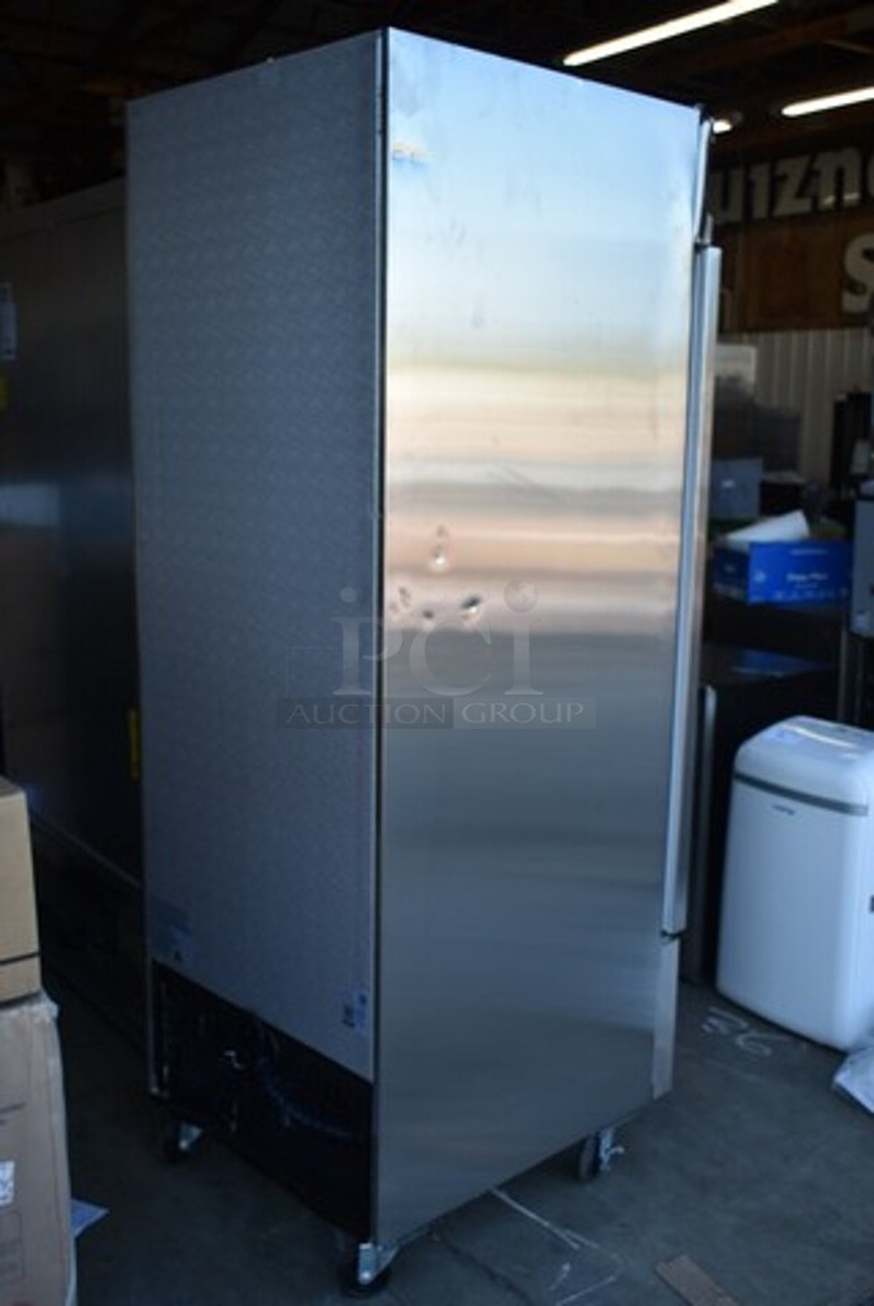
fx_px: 1308
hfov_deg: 37.0
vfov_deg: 53.1
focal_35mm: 36
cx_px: 437
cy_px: 653
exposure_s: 1/160
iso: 100
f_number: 4
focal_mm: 24
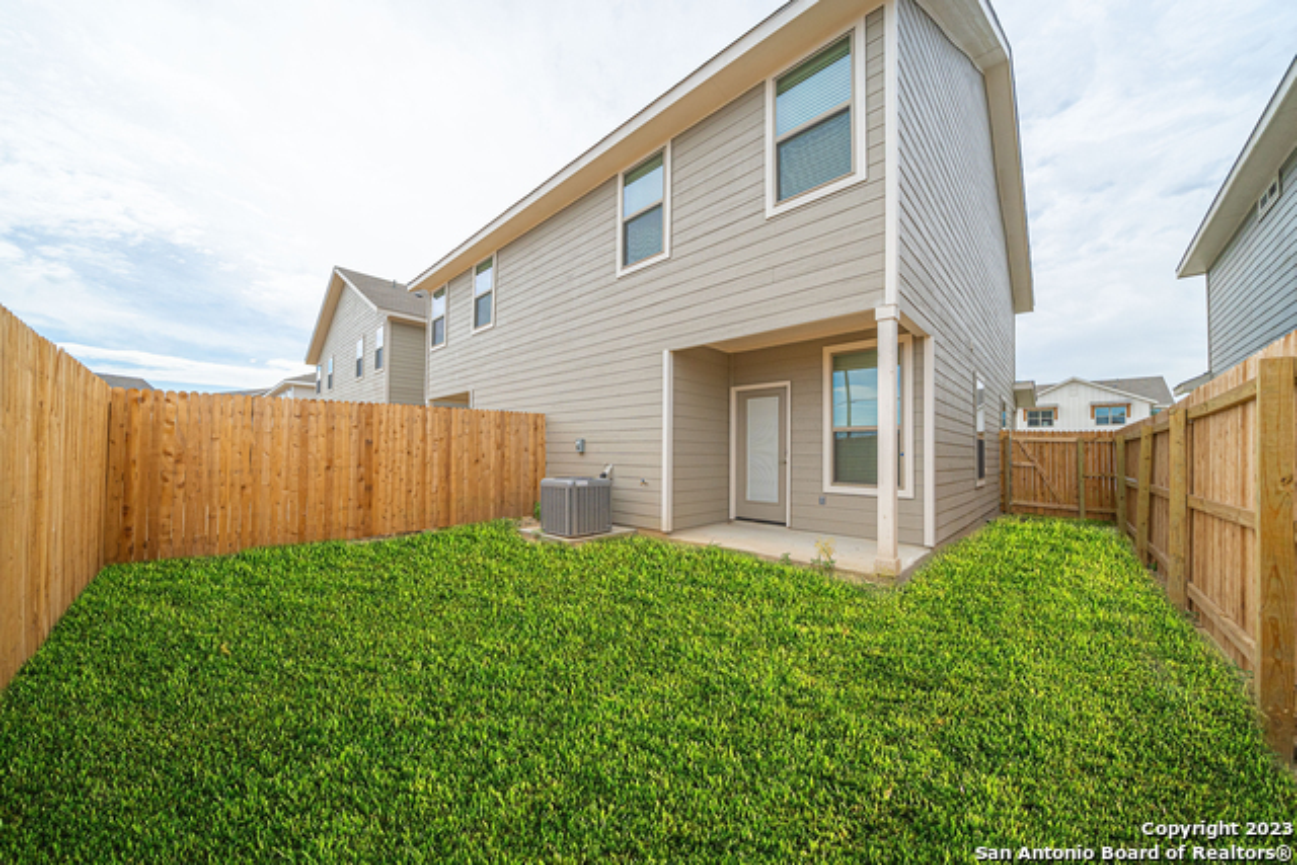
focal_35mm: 12
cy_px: 432
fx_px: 432
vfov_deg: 90.0
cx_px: 648
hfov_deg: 112.6
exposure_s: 1/5000
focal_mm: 12
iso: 800
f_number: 4.5
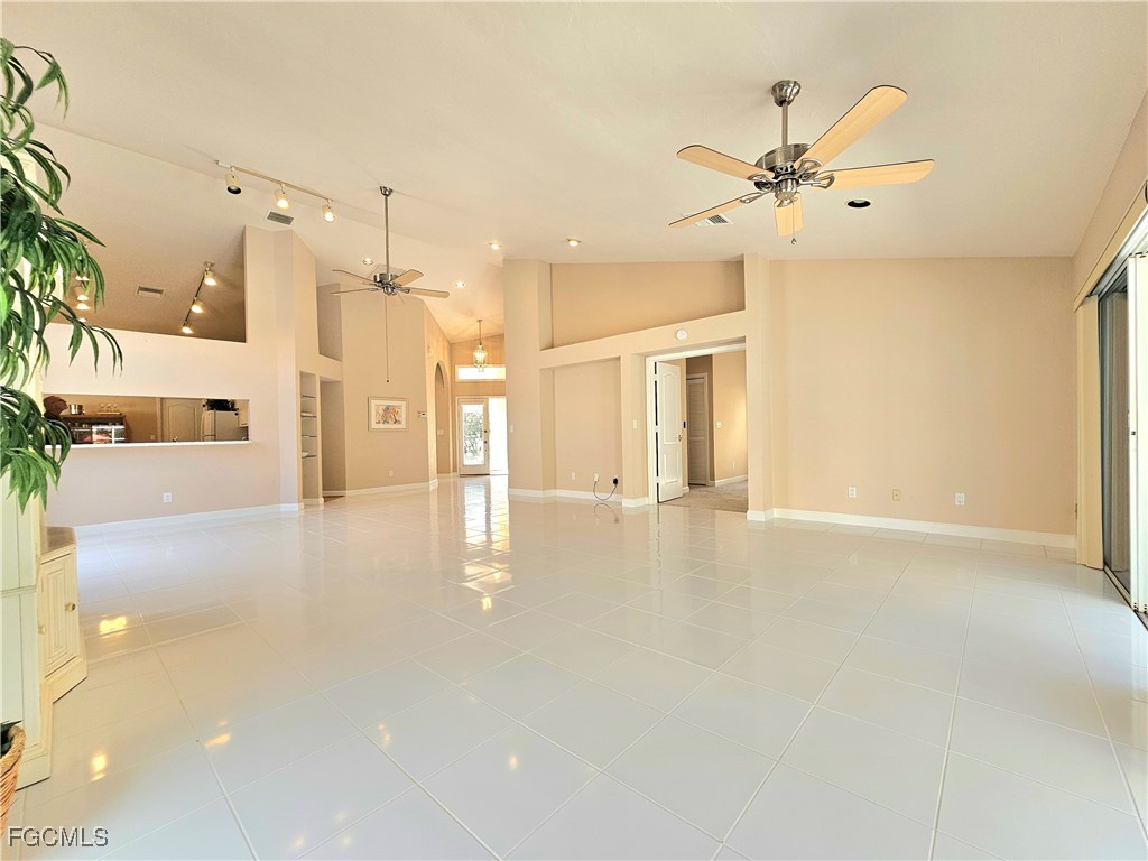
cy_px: 430
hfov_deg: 106.2
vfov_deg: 89.9
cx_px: 574
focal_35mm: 13
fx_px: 431
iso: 80
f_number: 2.2
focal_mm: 2.2
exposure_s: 1/120
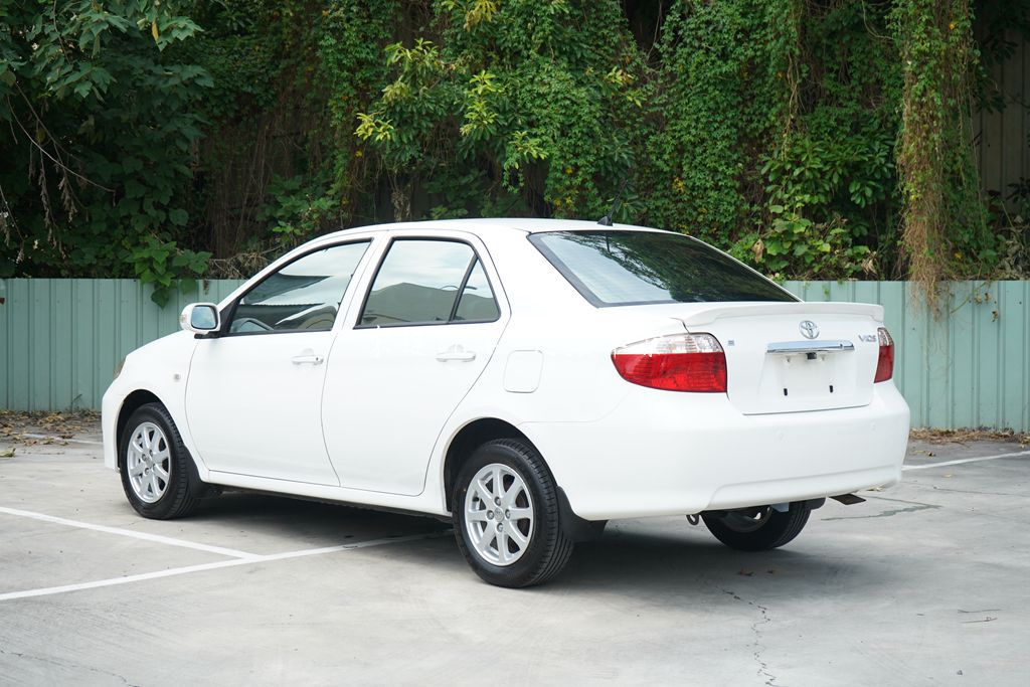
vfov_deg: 22.6
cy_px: 344
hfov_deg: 33.4
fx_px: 1717
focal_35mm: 60
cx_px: 515
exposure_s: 1/1000
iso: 800
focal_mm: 60
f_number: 8
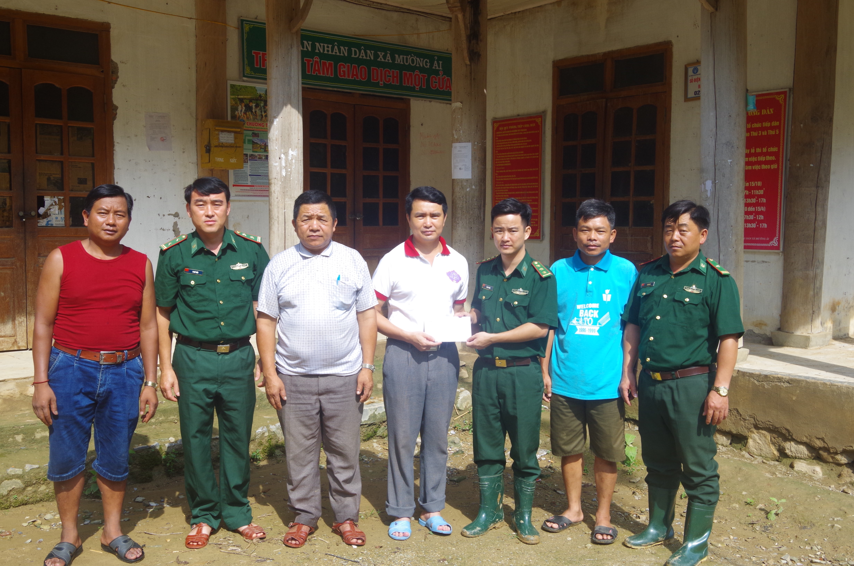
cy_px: 283
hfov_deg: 53.2
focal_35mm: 36
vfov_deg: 36.7
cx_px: 427
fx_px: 852
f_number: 11
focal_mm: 24
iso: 400
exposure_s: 1/160
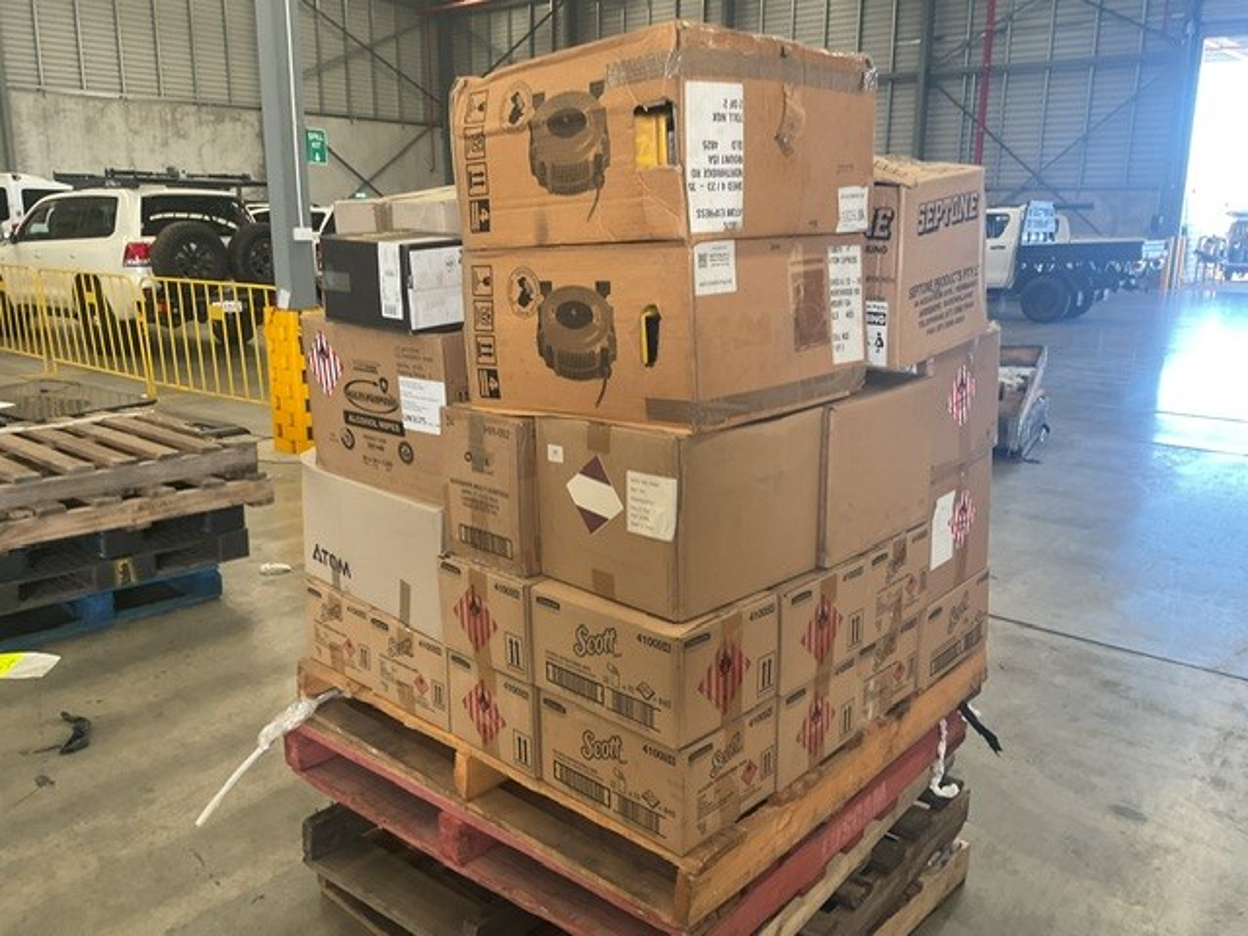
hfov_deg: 61.7
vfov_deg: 48.2
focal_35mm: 29
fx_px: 1046
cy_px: 468
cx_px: 624
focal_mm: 3
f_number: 1.8
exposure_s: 1/50
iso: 50
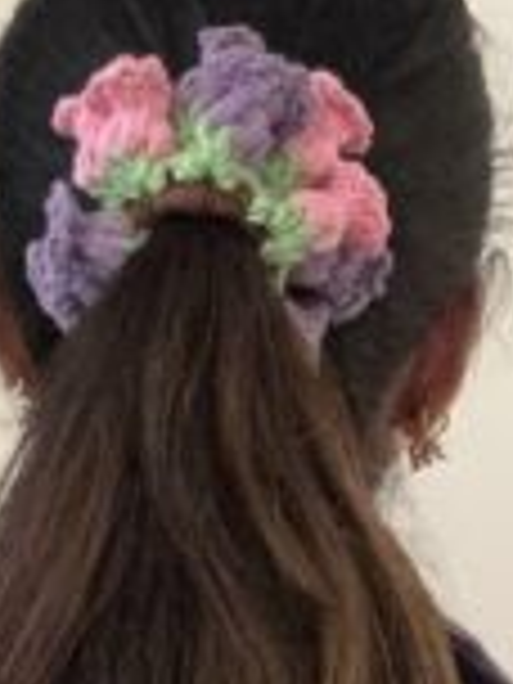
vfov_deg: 24.4
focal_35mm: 79
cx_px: 148
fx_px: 1561
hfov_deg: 18.6
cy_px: 522
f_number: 1.9
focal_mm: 2.69
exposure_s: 1/33
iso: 320
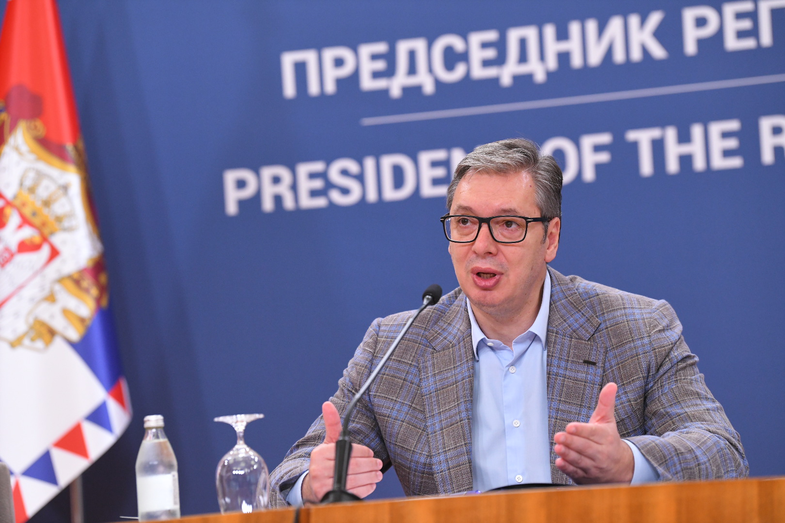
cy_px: 262
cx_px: 392
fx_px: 3598
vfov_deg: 8.3
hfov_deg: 12.5
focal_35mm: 165
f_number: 4
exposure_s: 1/320
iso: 3200
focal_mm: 165
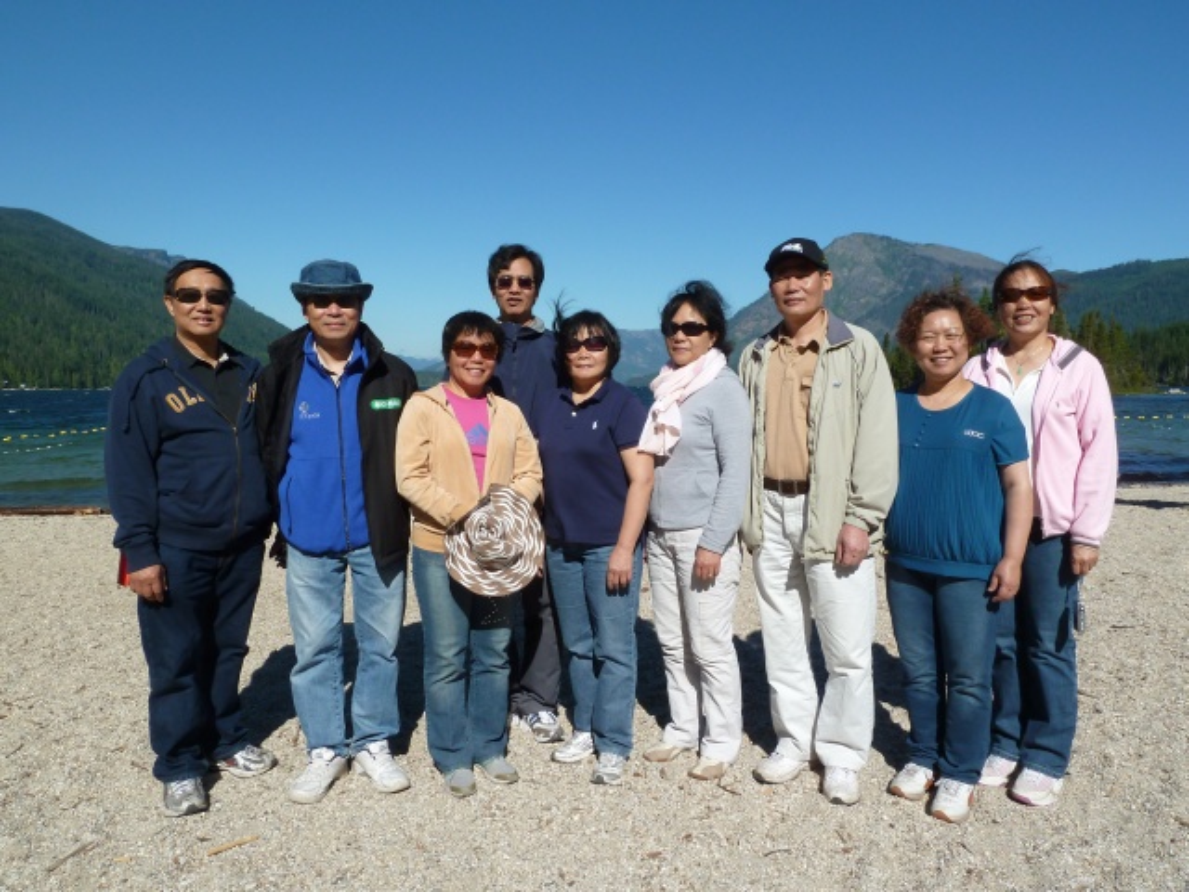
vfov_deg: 54.9
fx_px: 859
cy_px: 446
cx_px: 594
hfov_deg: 69.4
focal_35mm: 25
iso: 100
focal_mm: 4.1
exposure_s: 1/500
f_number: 5.6
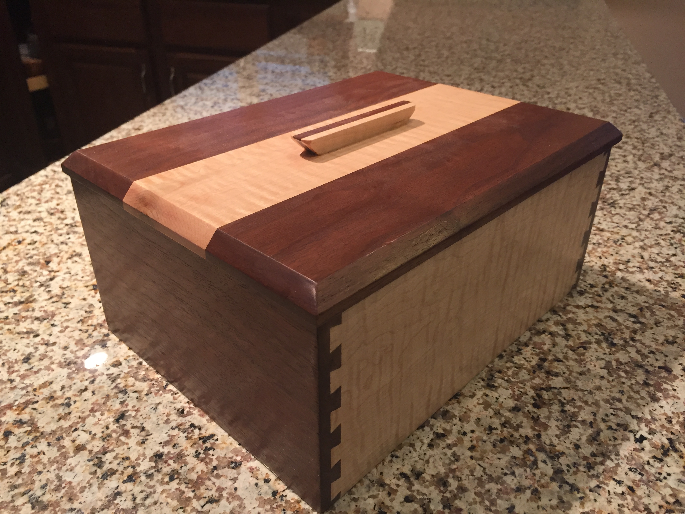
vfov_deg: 48.2
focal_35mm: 29
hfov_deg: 61.7
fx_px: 574
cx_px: 342
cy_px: 257
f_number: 2.2
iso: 50
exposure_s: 1/30
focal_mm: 4.15
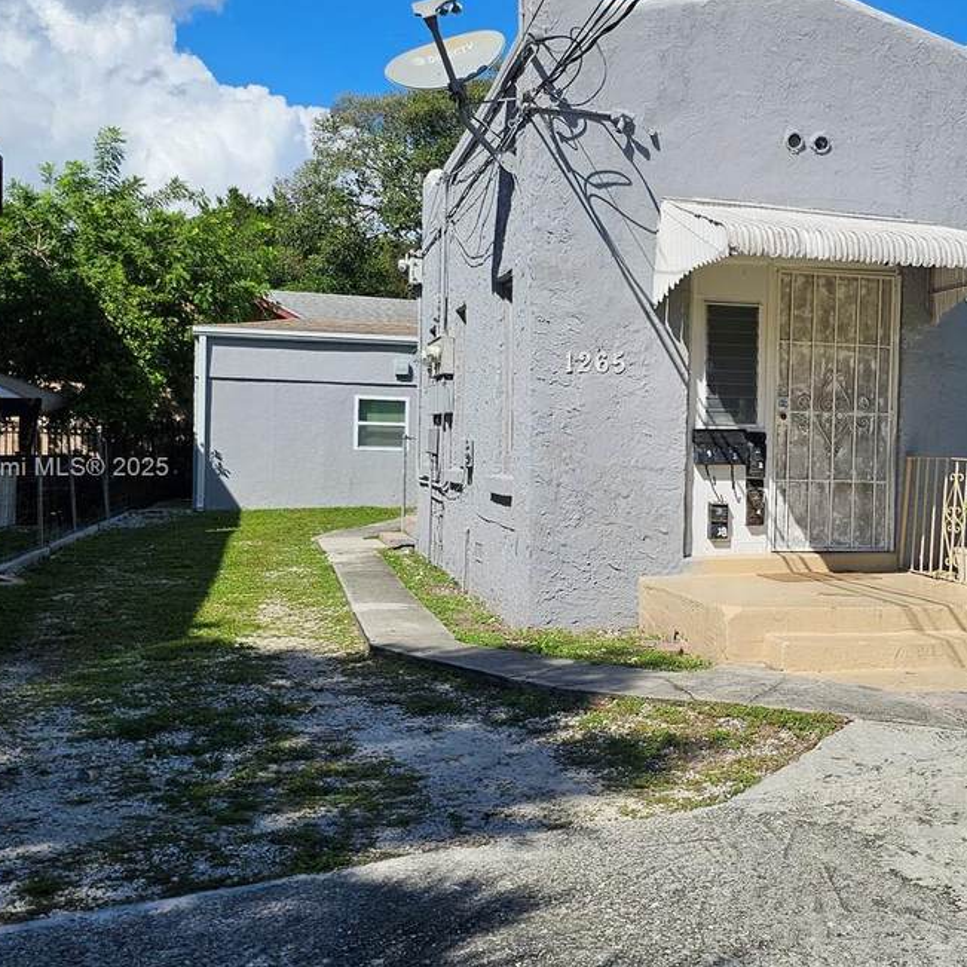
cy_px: 469
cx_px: 740
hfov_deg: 40.5
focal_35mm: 40
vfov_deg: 41.9
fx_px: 1264
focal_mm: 6.3
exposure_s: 1/1173
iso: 10
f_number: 1.7
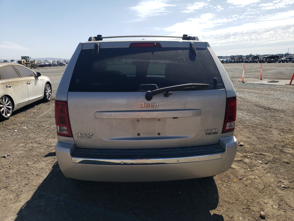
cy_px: 110
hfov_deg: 67.3
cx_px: 147
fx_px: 221
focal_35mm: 26
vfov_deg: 53.1
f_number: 1.5
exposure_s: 1/5000
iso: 50
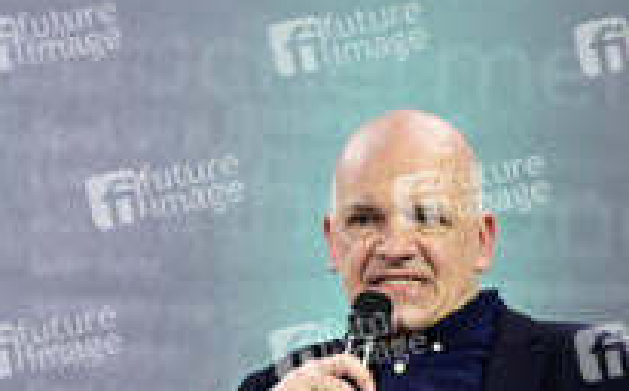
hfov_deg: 4.7
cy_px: 422
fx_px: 7650
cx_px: 389
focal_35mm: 447
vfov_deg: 2.9
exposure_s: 1/250
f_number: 4
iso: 640
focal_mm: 200
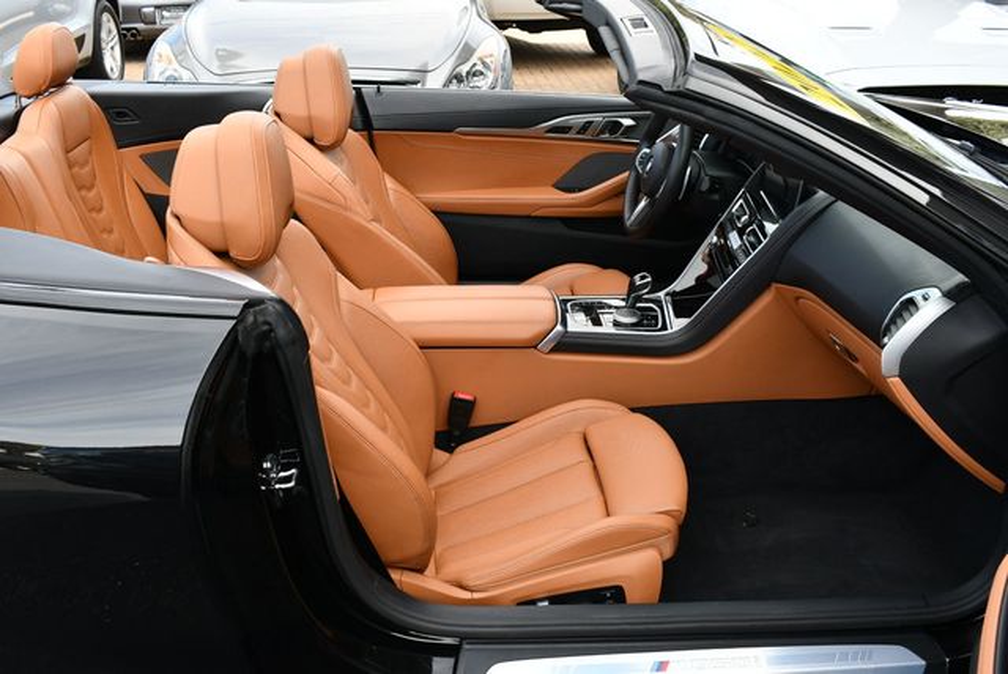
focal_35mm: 36
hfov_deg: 53.1
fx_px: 1009
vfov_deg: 36.9
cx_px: 504
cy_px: 337
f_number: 5.6
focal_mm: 18
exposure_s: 1/250
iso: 280
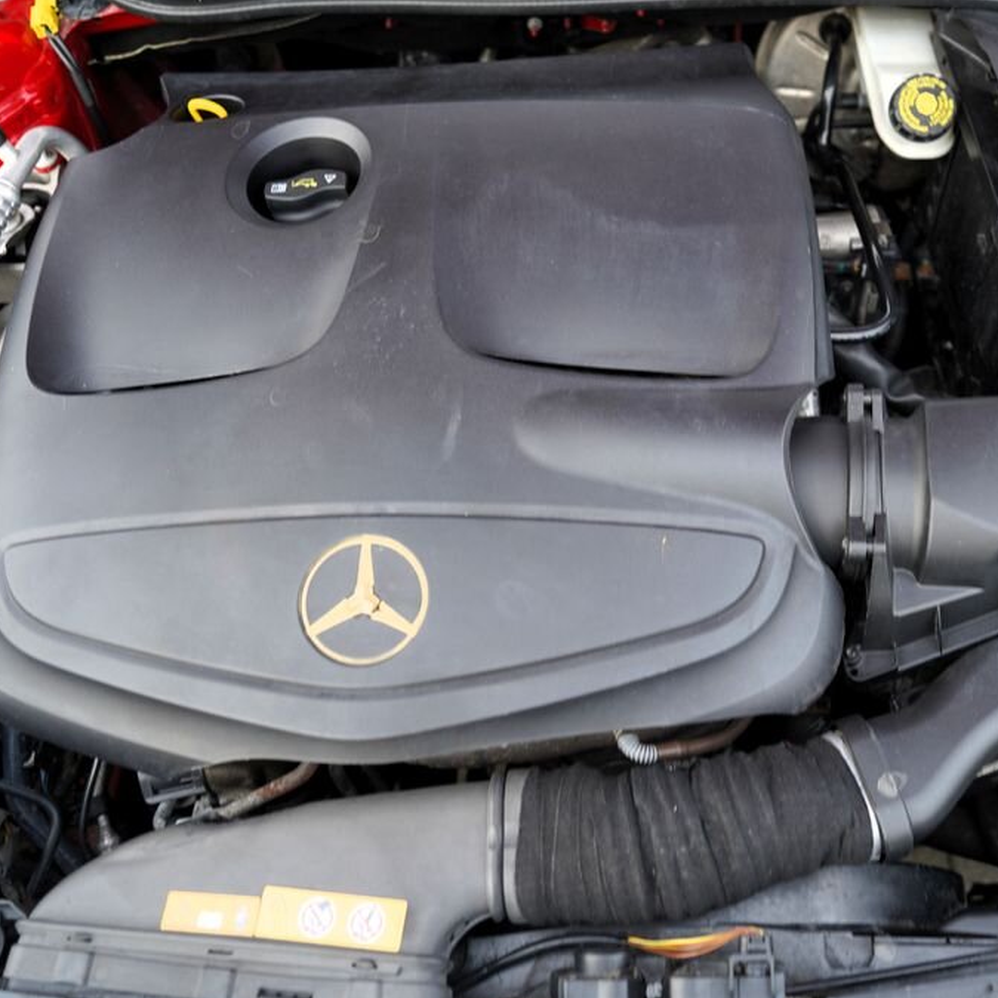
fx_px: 1011
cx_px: 653
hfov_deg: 51.7
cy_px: 501
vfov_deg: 52.5
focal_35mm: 31
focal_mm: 24
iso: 100
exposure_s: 1/30
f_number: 2.8
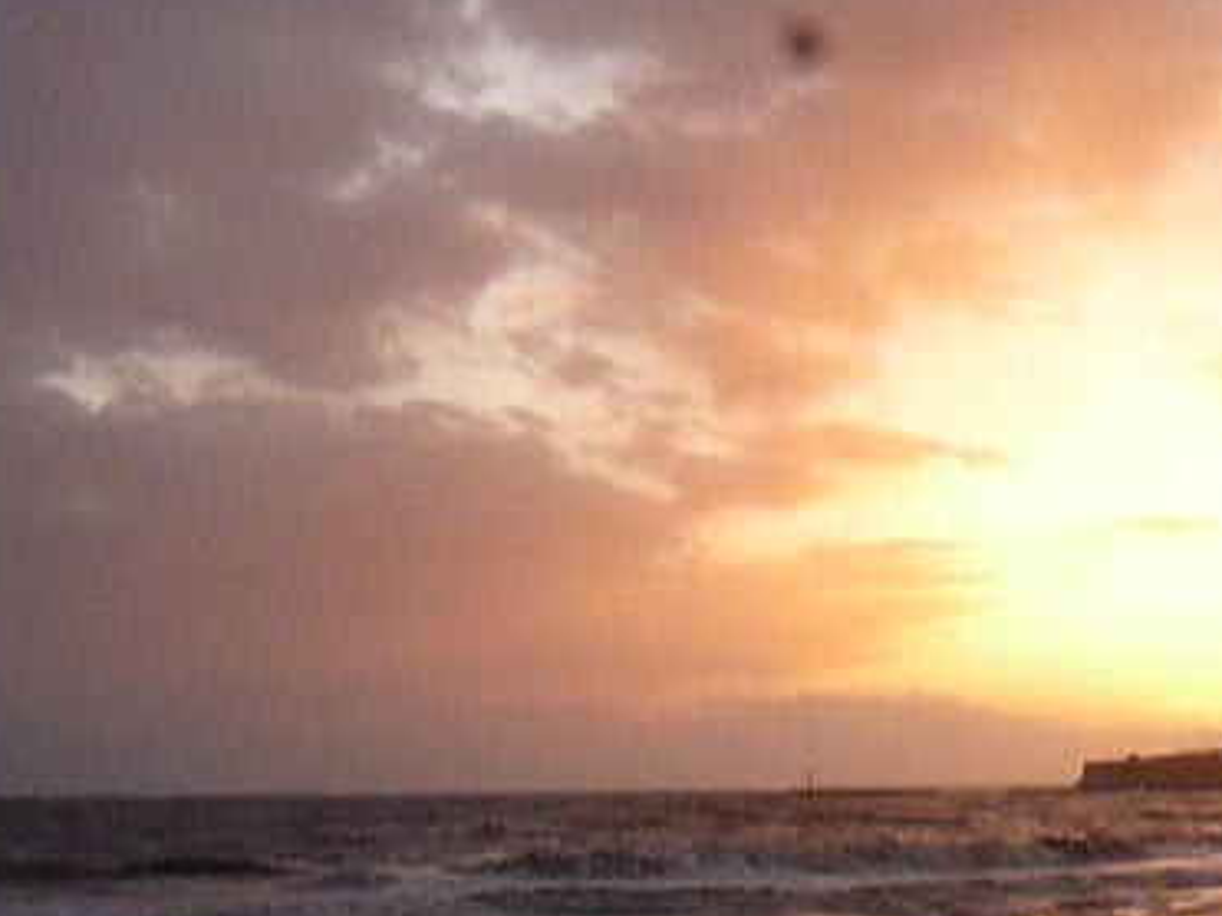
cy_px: 537
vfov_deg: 19.4
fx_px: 2682
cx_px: 744
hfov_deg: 25.6
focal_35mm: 76
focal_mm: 7.8
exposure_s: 1/125
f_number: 8
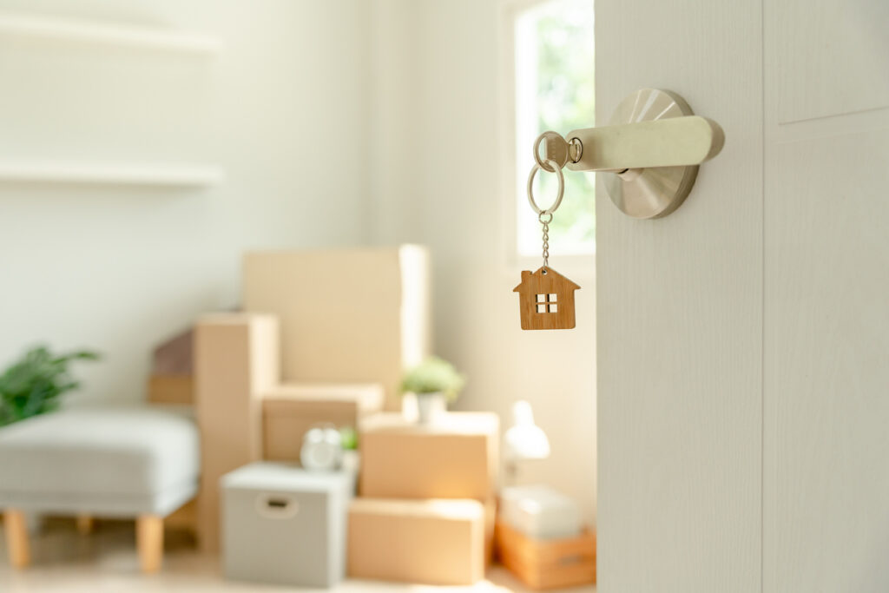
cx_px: 444
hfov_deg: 51.4
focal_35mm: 37
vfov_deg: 35.6
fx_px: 924
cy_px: 296
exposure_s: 1/400
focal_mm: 37.4
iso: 400
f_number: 4
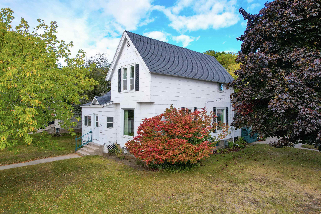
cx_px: 160
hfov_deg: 78.6
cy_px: 107
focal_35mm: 22
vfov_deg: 57.2
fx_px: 196
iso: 100
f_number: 2.8
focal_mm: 8.38
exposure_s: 1/640
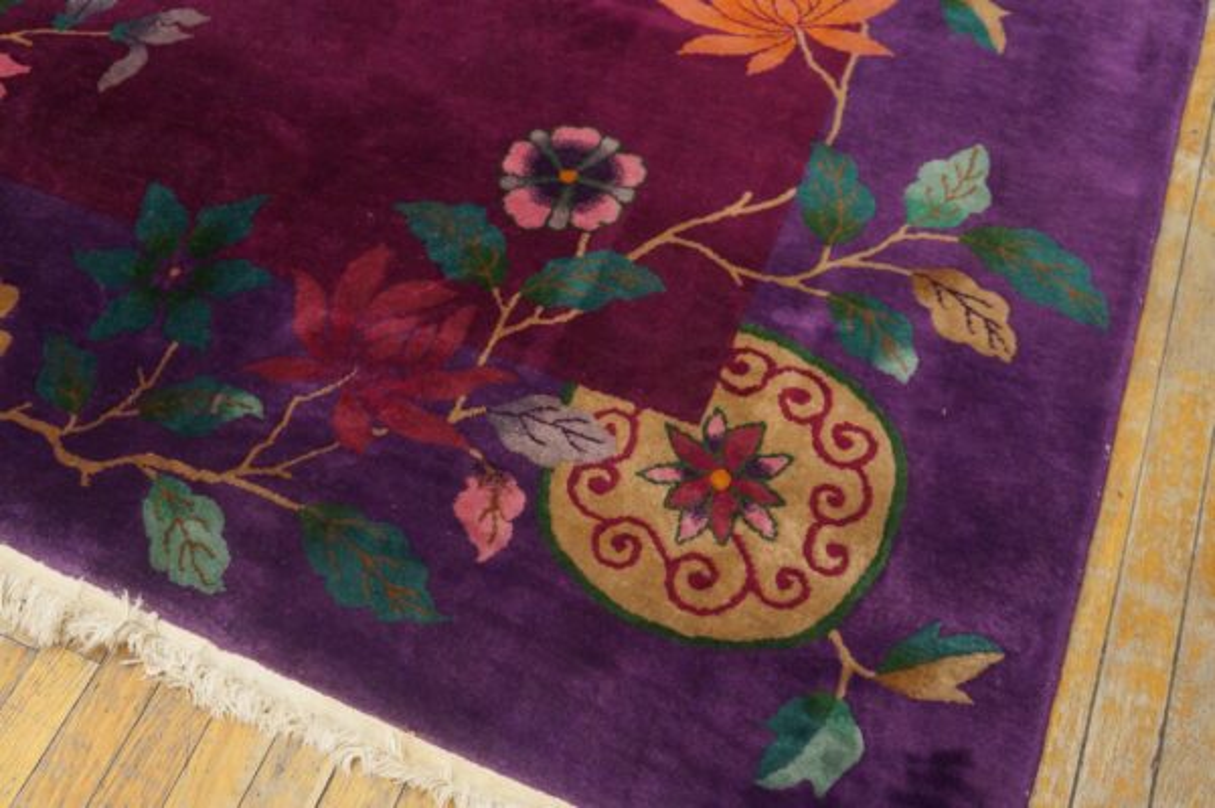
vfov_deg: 41.6
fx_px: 1062
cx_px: 608
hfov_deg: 59.5
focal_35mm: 32
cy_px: 404
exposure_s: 1/125
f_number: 4
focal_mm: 21
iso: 3200
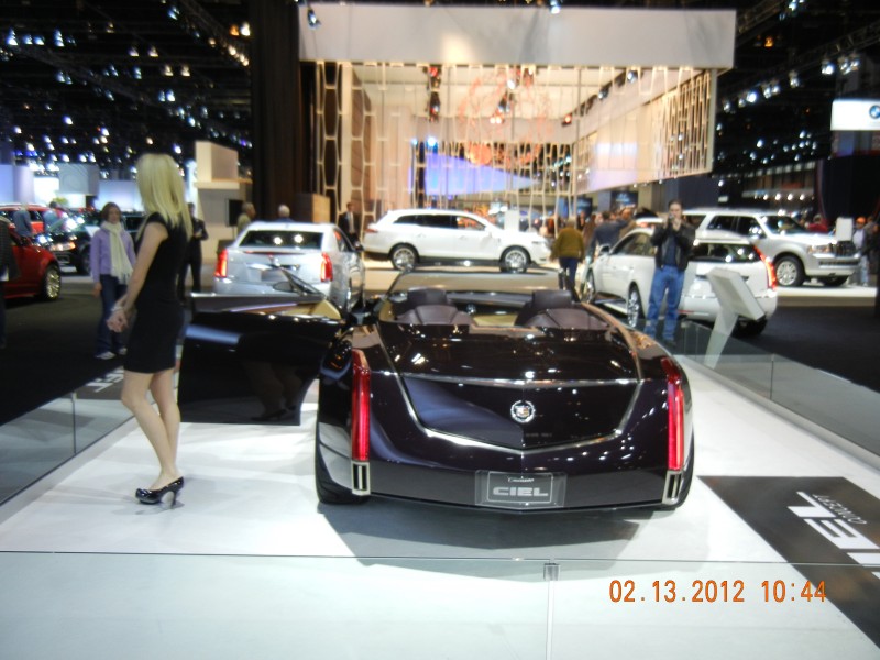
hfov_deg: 54.0
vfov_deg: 41.8
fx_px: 864
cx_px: 440
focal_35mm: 34
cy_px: 330
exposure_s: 1/60
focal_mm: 6.2
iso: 250
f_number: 3.6
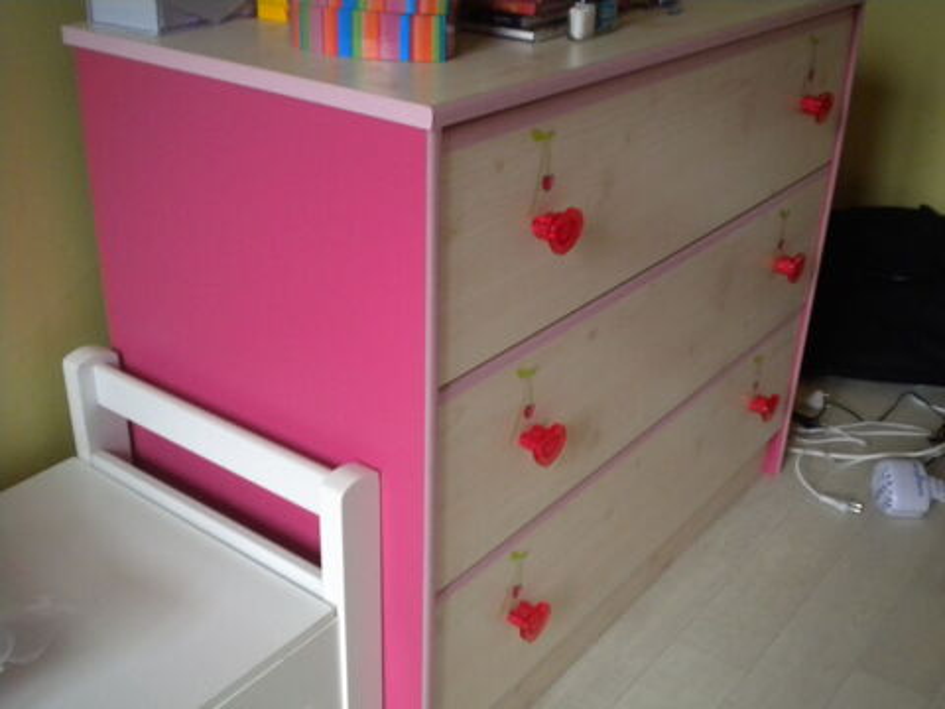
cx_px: 472
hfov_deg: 45.8
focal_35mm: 41
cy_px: 354
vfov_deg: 35.1
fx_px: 1119
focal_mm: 7.4
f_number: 3.5
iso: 400
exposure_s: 1/36.1
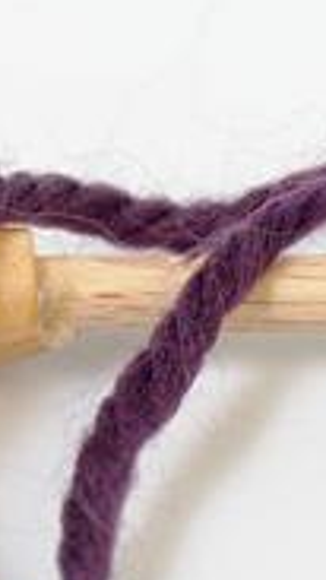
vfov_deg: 7.8
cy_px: 287
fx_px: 4255
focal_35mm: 277
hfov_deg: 4.4
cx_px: 468
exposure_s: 1/26.1
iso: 200
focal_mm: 23.76
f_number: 3
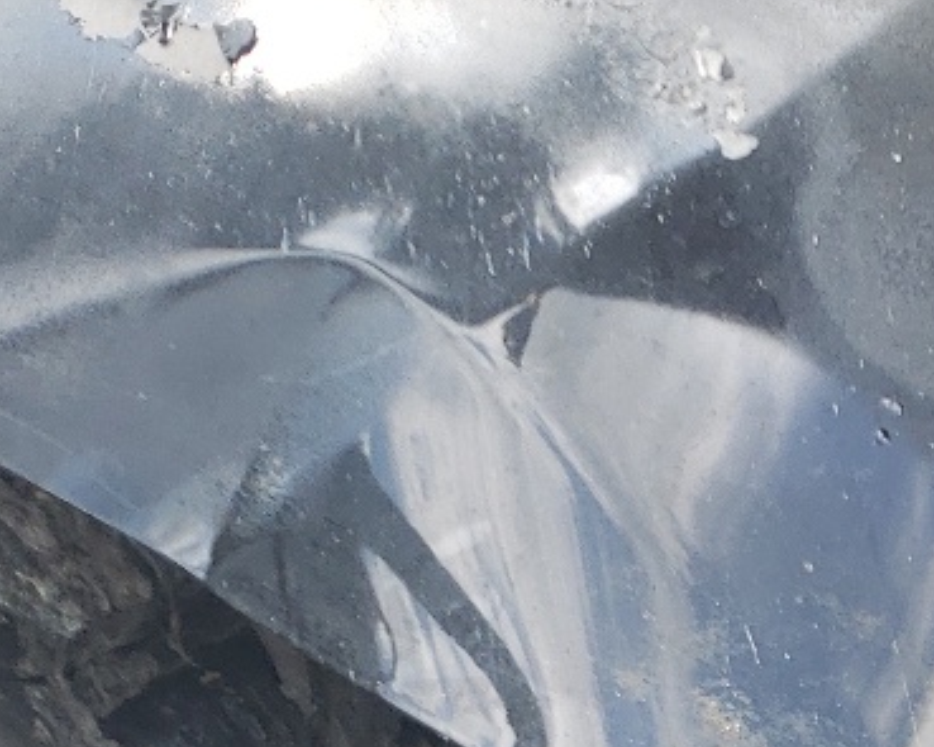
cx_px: 1367
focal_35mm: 110
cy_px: 1043
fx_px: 3040
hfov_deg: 16.1
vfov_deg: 13.4
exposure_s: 1/526
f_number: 1.5
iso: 50
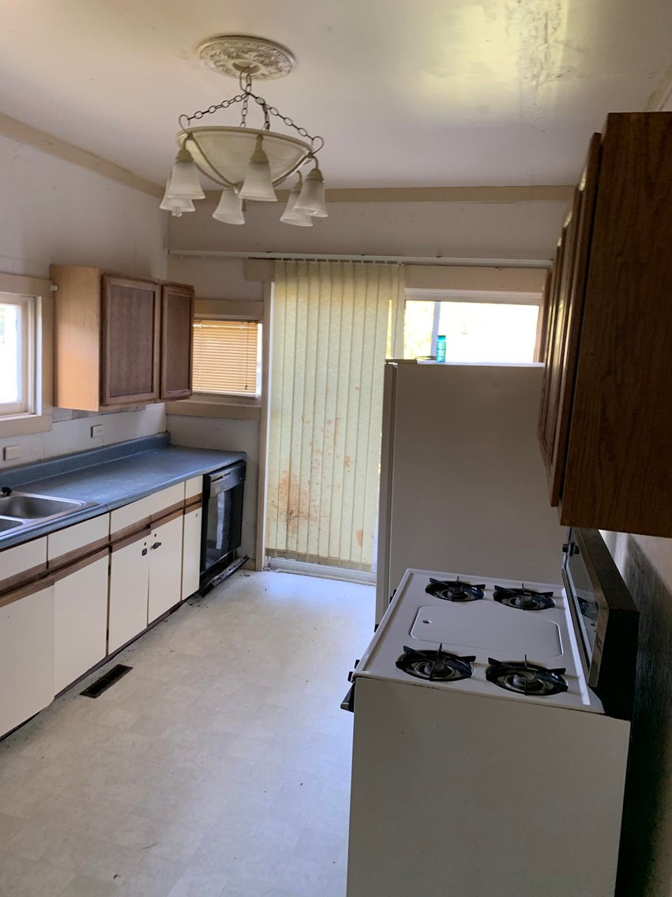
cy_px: 448
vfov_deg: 67.3
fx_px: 673
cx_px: 336
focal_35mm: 26
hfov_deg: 53.1
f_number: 1.8
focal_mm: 4.25
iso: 100
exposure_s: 1/77
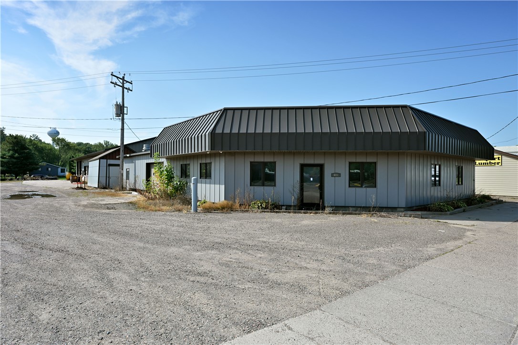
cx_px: 259
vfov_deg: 63.2
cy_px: 172
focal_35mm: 20
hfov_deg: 85.4
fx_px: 281
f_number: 5.6
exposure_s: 1/1600
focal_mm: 19.5
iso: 250
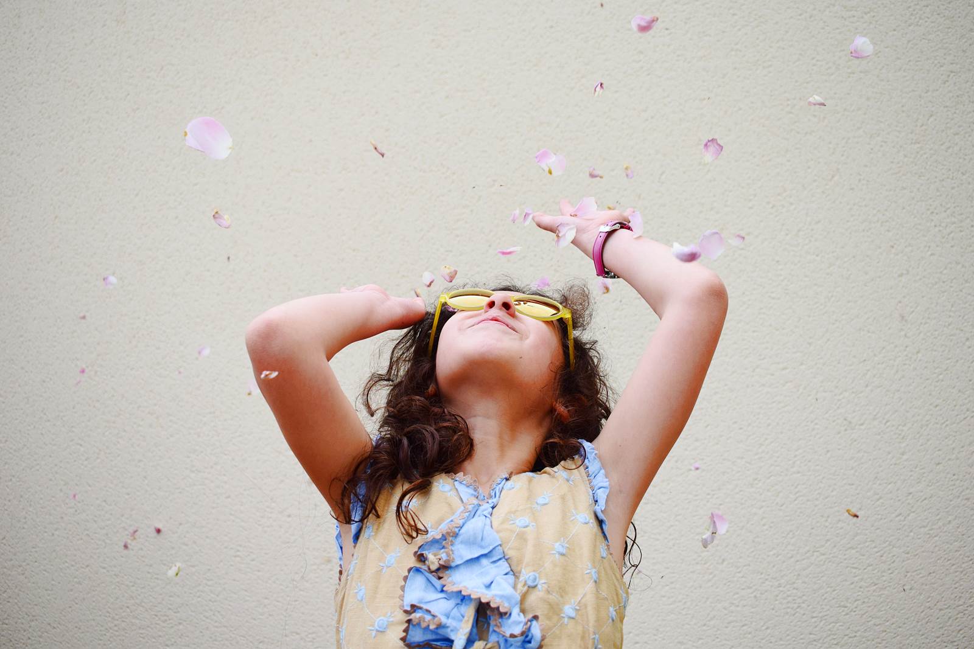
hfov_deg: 53.1
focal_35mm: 36
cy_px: 324
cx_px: 487
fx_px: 974
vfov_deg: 36.9
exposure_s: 1/1250
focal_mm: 24
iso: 400
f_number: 5
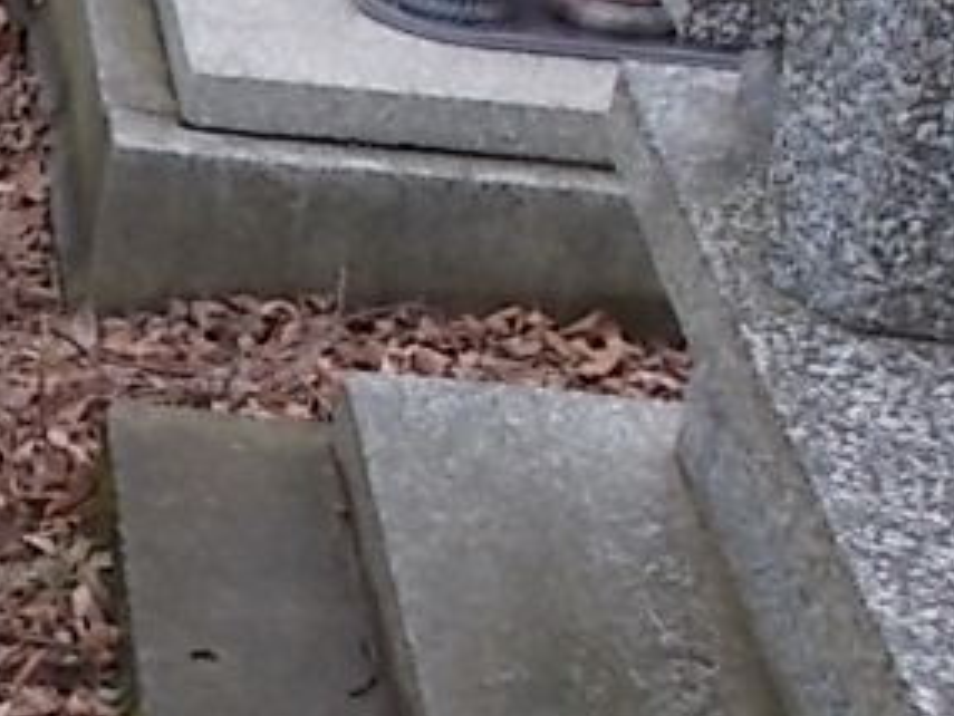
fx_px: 4025
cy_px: 288
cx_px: -619
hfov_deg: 12.6
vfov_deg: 10.2
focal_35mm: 146
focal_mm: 4.6
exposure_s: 1/125
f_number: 3.2
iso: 80
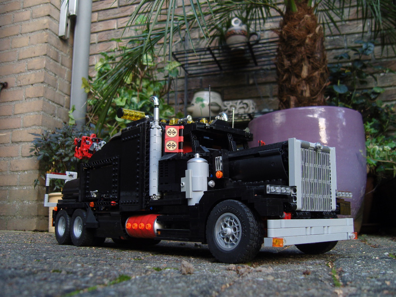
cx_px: 198
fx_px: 389
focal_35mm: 34
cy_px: 148
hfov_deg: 54.0
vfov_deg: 41.8
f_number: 2.8
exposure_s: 1/40
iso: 125
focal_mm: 7.3
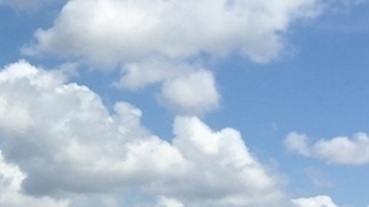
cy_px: 4
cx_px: -93
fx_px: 1154
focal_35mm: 118
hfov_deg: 17.2
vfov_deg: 10.2
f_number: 2.2
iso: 32
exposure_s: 1/3968
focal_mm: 4.15
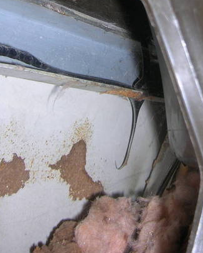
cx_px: 165
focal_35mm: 66
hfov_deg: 22.8
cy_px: 14
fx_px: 495
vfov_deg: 27.4
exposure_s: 1/60.1
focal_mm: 5.7
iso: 50
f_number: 2.9
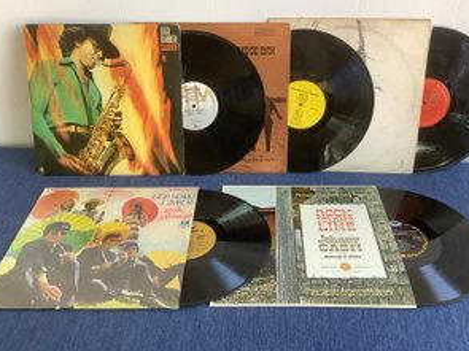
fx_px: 488
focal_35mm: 36
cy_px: 163
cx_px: 249
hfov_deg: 51.3
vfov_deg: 39.6
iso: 80
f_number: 2.4
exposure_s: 1/50
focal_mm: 3.3
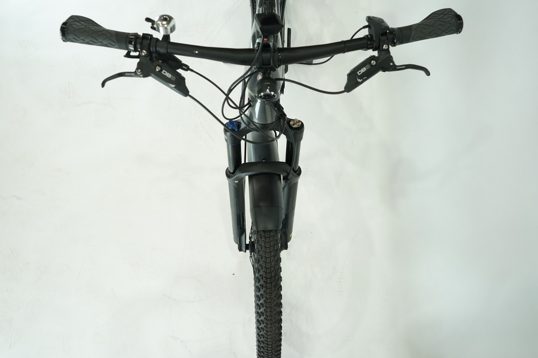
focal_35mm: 28
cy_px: 179
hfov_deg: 65.5
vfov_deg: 46.4
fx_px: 418
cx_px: 269
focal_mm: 28
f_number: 5.6
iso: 1600
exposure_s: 1/200
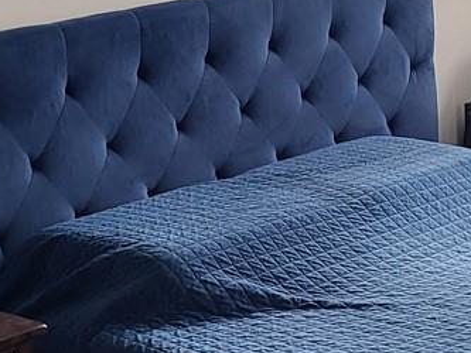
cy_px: 131
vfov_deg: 11.9
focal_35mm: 125
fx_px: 1701
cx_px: 317
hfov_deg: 15.7
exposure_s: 1/120
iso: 80
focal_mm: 5.4
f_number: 1.8
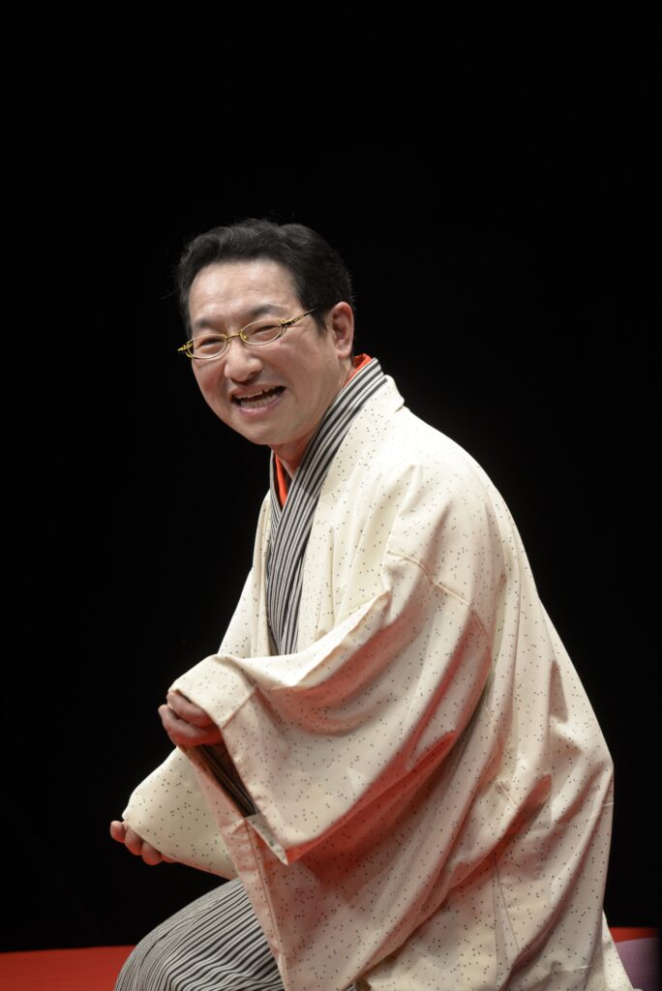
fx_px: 6886
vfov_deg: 8.2
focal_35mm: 250
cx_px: 331
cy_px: 496
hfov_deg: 5.5
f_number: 5.6
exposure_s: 1/250
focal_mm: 250
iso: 800
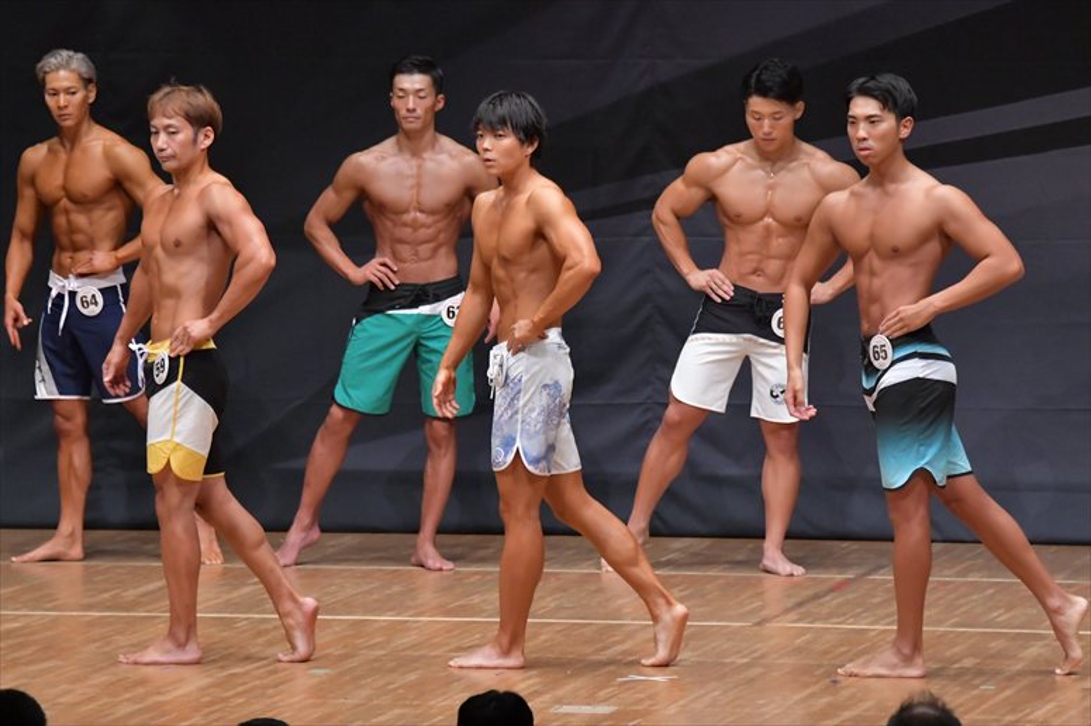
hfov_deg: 7.6
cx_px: 546
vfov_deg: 5.1
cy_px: 363
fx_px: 8179
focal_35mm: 270
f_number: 5.6
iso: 6400
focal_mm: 180
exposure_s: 1/400
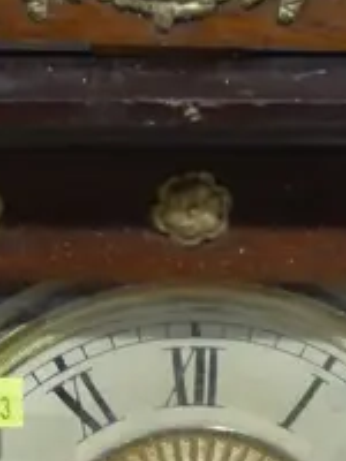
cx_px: 250
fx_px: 2999
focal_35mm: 225
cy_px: 650
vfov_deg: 8.6
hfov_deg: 6.6
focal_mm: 22
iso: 1000
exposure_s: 1/60
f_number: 5
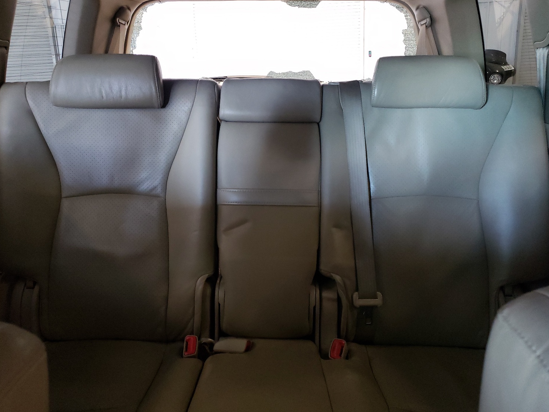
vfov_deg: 49.7
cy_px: 192
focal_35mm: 28
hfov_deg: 63.4
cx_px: 270
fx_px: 444
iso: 353
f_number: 1.5
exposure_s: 1/30
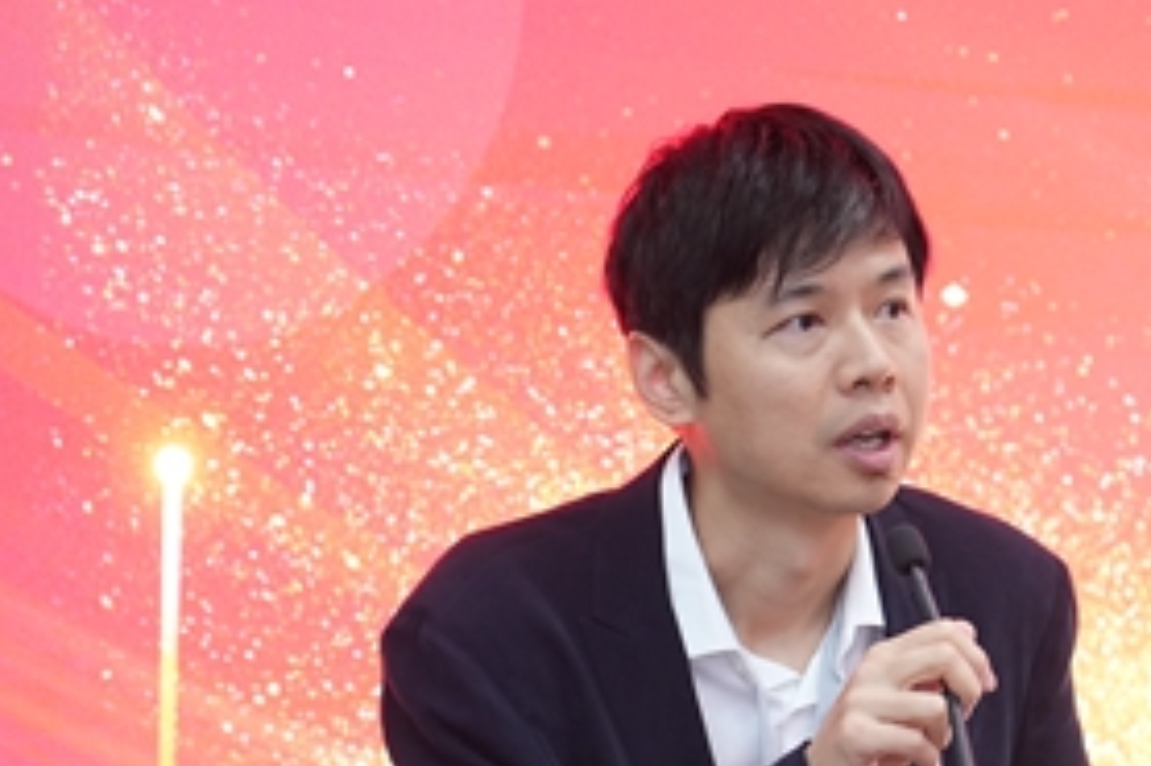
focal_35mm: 227
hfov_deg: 9.0
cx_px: 1064
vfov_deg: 6.0
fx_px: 7253
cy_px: 741
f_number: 4
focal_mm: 105
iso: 2500
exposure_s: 1/100
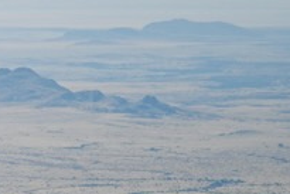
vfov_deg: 1.7
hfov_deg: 2.5
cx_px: -437
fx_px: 6473
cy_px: 259
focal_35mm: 803
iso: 100
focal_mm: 150
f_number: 5
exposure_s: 1/1250
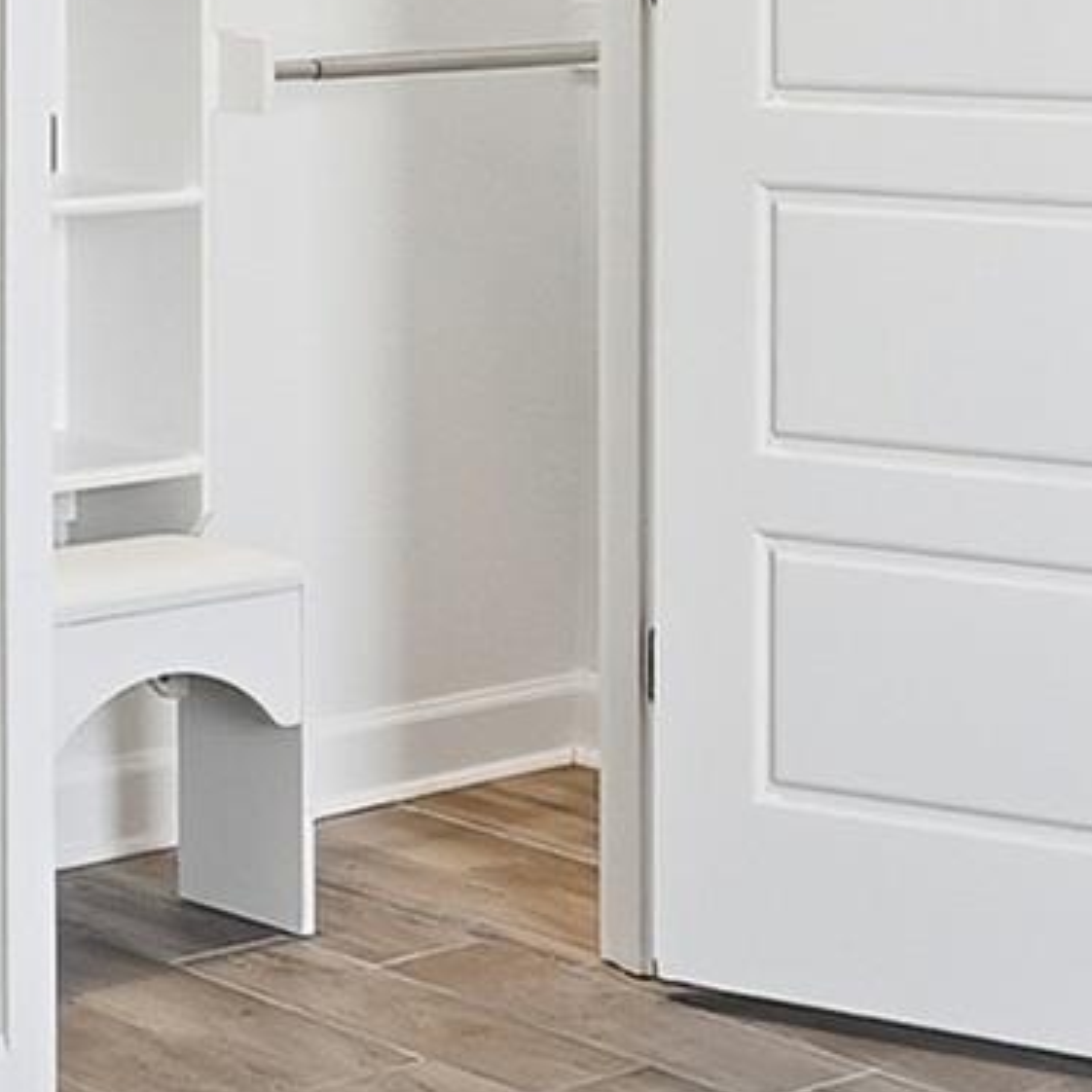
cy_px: -158
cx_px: 543
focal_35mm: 109
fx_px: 3890
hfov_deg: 16.0
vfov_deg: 15.5
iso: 250
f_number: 9
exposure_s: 1/40
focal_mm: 16
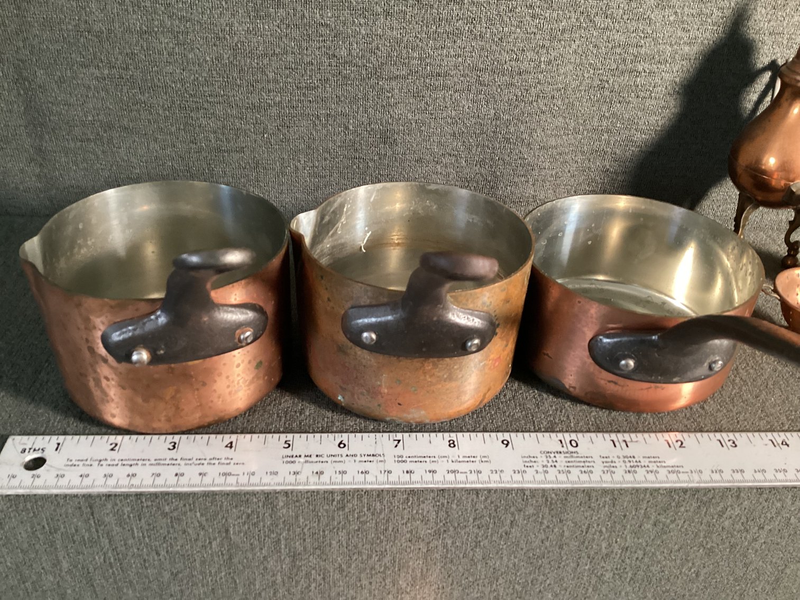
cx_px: 400
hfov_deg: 58.3
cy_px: 300
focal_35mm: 31
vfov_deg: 45.4
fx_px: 716
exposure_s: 1/33
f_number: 2.4
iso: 400
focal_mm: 3.3
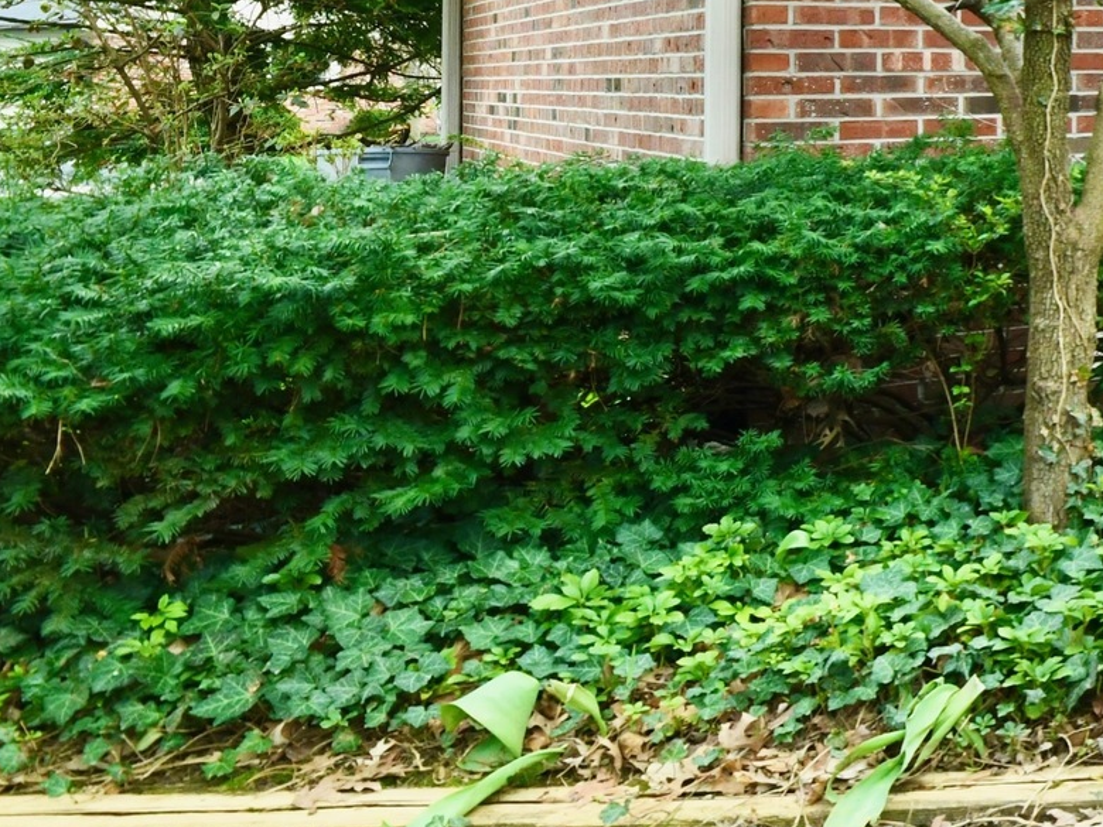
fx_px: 1689
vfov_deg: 26.7
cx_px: 2093
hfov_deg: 20.7
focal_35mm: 53
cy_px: 112
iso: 640
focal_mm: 14
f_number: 6.3
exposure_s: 1/160
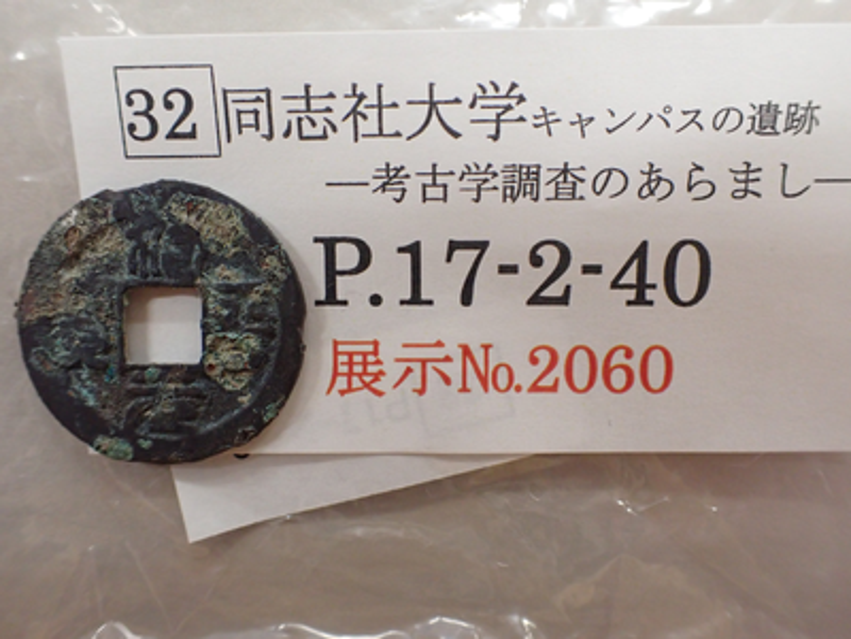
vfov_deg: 46.8
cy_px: 320
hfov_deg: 60.0
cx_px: 426
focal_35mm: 30
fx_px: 738
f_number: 2.3
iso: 800
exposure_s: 1/125
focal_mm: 5.4
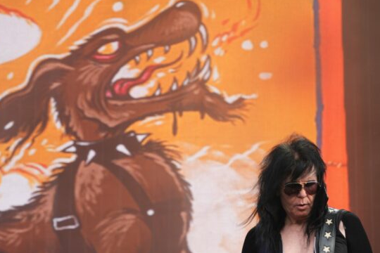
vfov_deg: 6.6
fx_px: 2206
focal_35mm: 209
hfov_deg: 9.8
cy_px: 171
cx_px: 240
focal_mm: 98
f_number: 5.6
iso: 125
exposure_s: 1/160
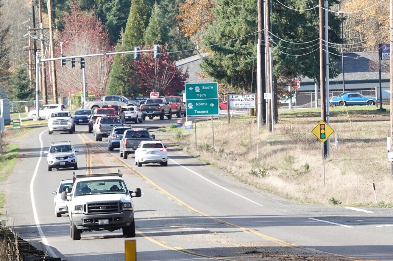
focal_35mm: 404
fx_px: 4408
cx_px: 262
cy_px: 145
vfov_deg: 3.4
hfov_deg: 5.1
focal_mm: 90.45
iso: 125
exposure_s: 1/250
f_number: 4
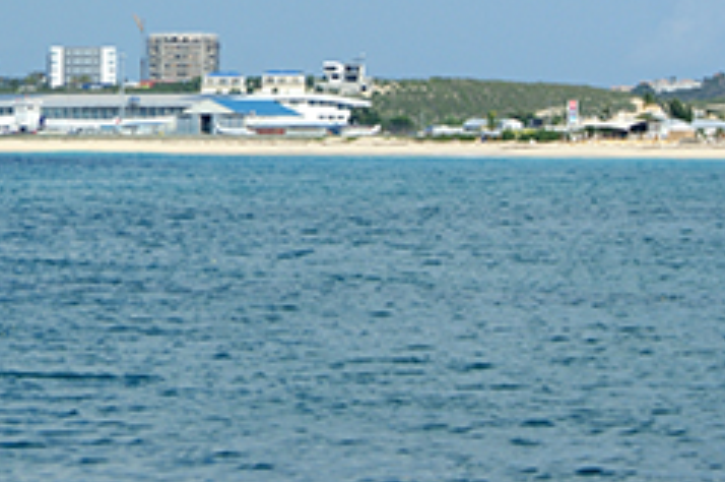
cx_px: 34
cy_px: -18
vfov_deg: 4.4
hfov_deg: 6.7
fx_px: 6214
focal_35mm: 309
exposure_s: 1/250
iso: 100
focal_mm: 70
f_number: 13
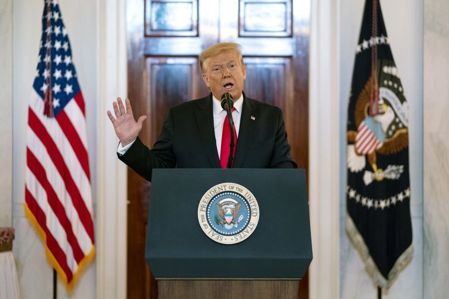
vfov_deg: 10.6
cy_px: 150
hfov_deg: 15.9
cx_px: 224
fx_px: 1609
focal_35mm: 129
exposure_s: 1/200
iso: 5000
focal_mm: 129
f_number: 2.8
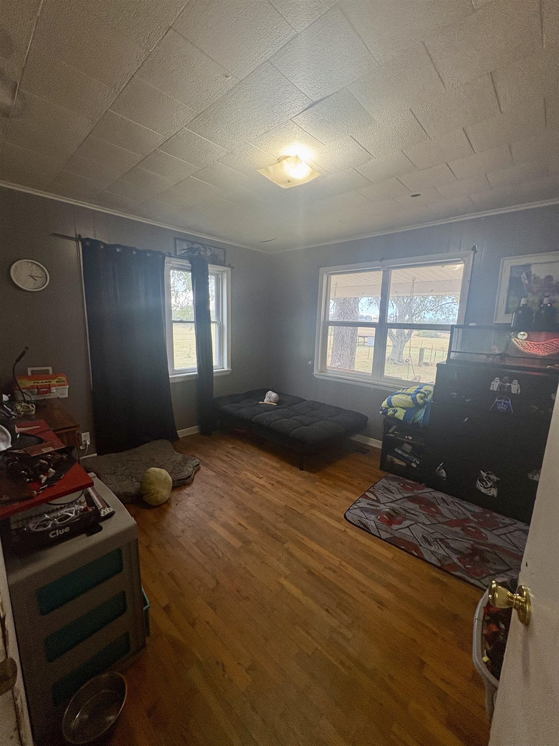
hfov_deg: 85.7
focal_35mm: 14
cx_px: 280
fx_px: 301
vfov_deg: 102.1
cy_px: 373
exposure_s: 1/60
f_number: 2.2
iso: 160
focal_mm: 2.22
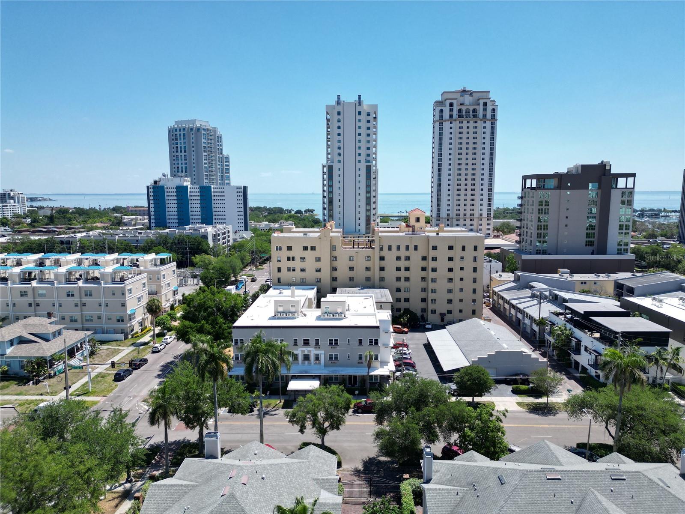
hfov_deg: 71.6
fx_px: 475
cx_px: 342
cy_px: 257
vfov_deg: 56.8
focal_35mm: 24
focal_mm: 6.72
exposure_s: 1/3200
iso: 120
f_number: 1.7
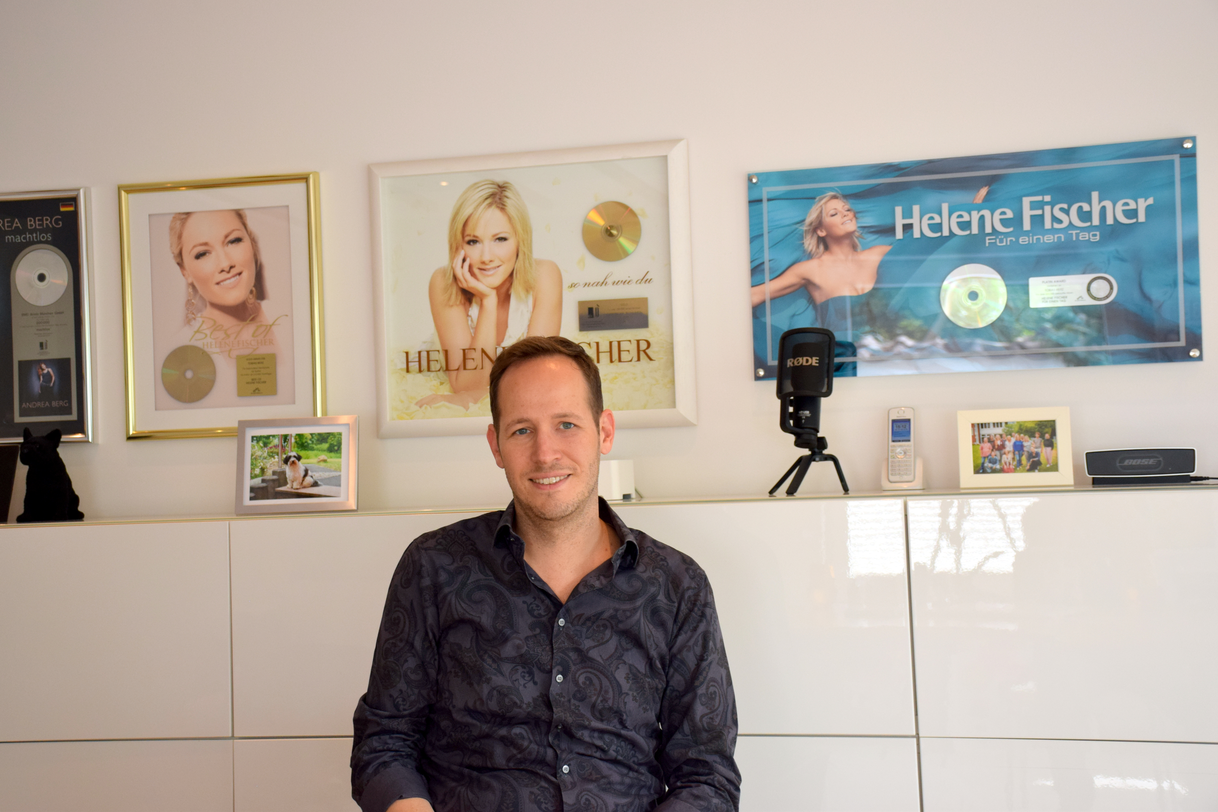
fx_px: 1928
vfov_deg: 23.8
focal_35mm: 57
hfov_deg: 35.1
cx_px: 609
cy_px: 406
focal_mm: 38
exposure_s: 1/125
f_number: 5.6
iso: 400
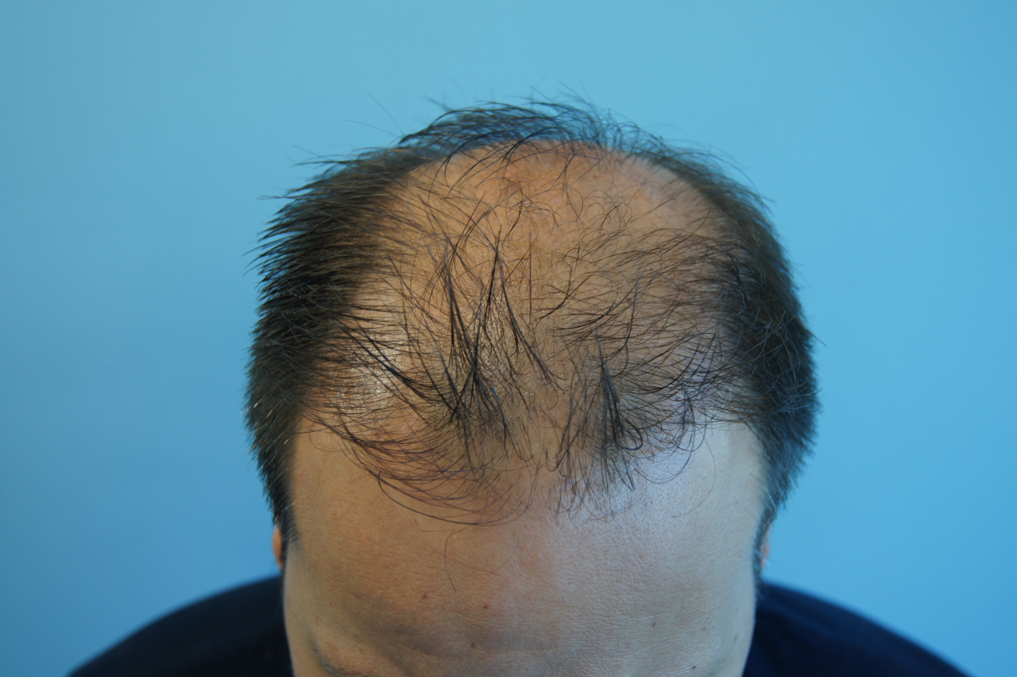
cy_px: 338
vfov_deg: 31.9
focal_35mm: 42
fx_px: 1186
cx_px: 508
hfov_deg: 46.4
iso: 200
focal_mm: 28
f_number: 5
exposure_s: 1/50
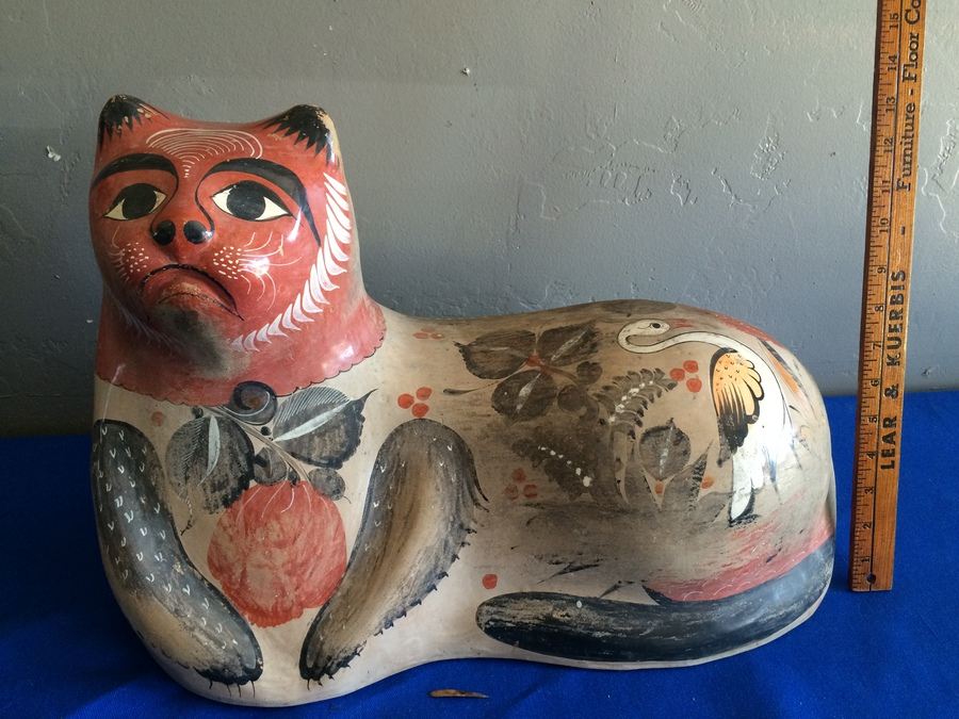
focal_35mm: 29
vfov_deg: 48.2
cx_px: 480
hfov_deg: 61.7
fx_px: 803
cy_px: 360
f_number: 2.2
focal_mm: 4.15
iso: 64
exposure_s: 1/30
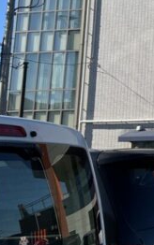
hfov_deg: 13.1
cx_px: 325
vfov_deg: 24.1
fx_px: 563
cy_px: 38
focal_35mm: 84
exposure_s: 1/3831
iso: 50
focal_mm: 5.7
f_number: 1.5
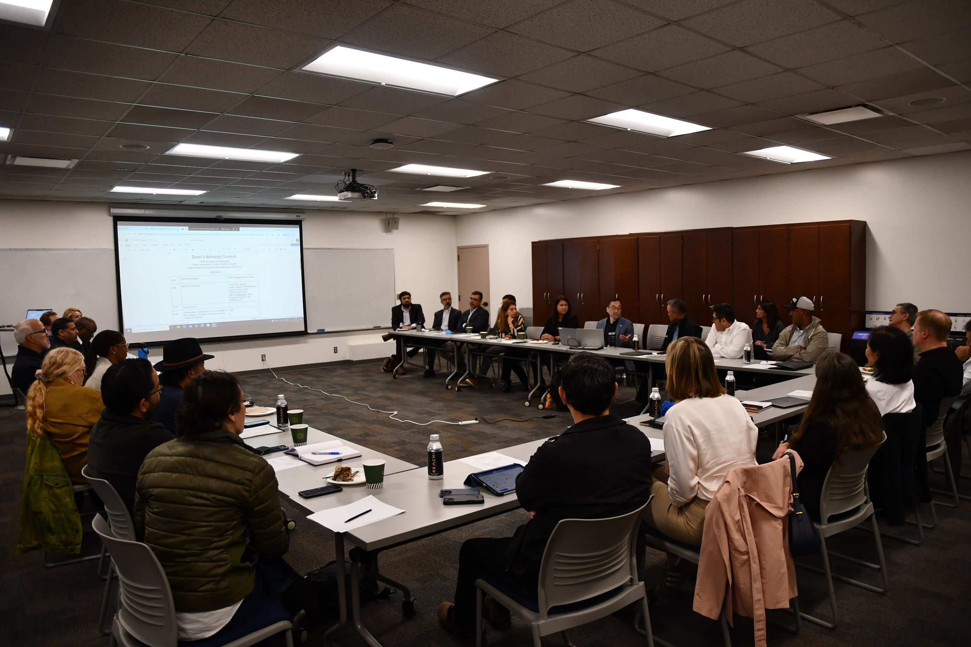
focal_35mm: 24
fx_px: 647
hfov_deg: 73.7
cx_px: 486
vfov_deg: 53.1
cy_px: 324
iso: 800
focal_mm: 16
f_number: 2.8
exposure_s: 1/160
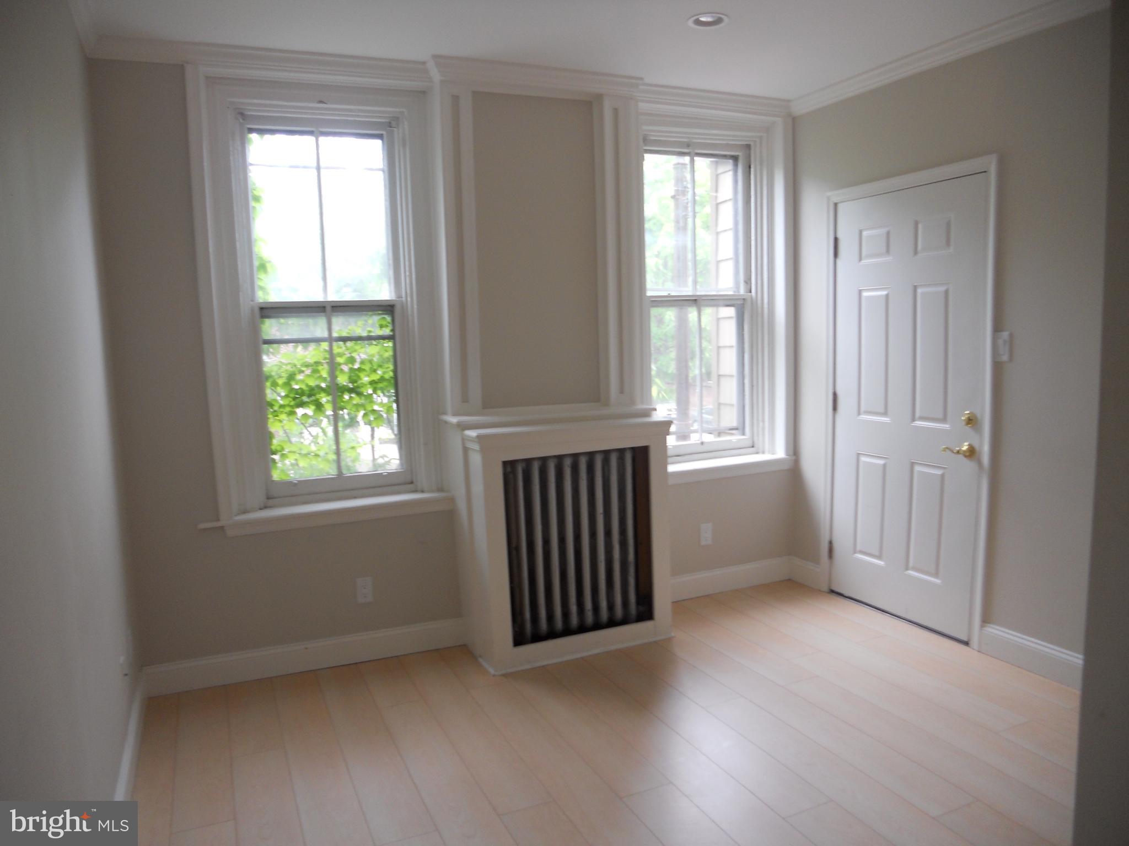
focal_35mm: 27
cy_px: 423
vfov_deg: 51.4
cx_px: 564
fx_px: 881
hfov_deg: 65.3
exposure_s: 1/40
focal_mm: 4.9
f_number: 3.2
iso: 80
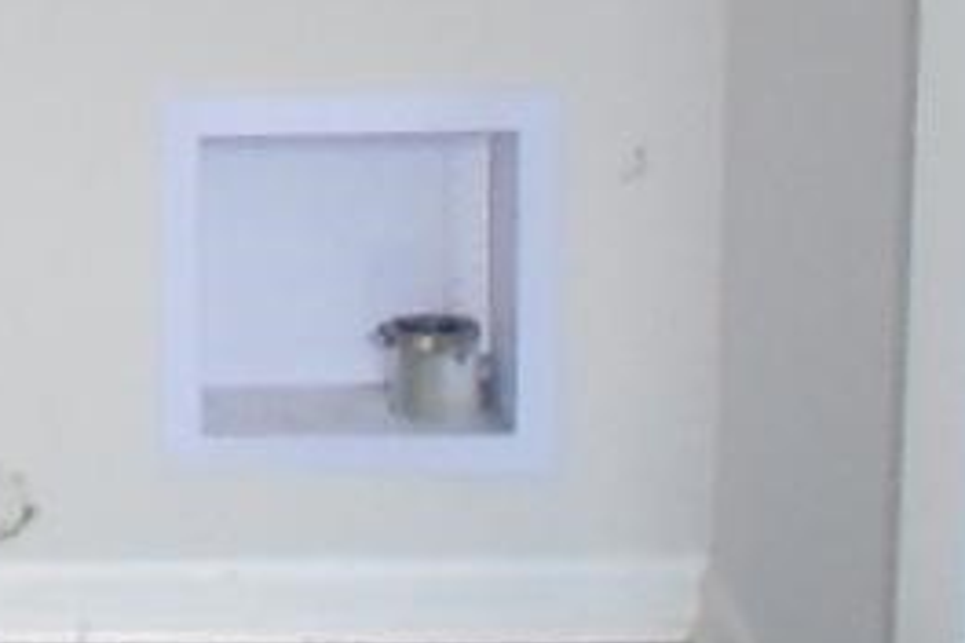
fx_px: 2814
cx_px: -55
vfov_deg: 12.7
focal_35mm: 105
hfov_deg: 18.8
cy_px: -132
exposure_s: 1/30
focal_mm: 4.6
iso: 400
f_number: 3.2
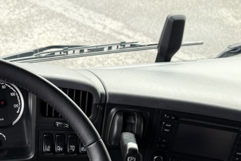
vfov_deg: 19.9
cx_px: 62
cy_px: 181
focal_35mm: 65
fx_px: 435
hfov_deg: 30.5
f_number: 1.78
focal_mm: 6.76
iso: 64
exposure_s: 1/169
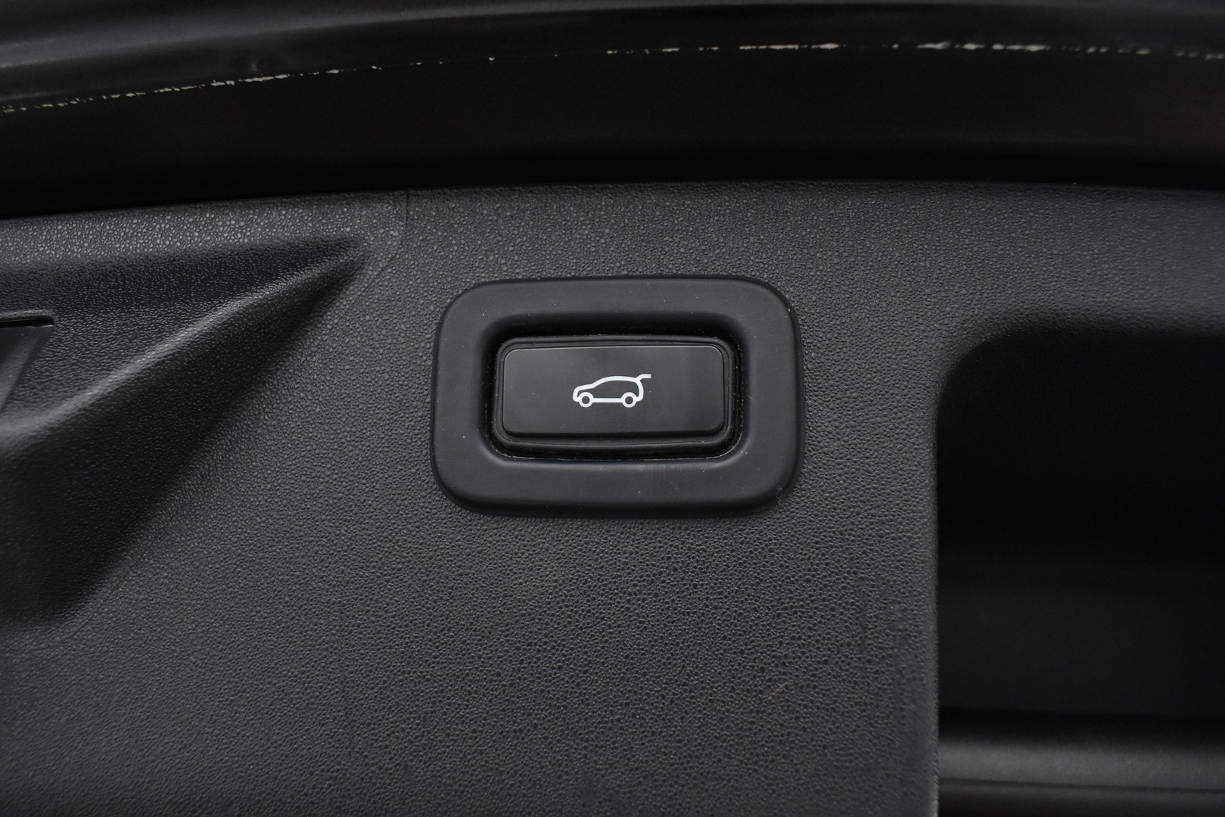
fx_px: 919
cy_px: 408
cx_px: 612
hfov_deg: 67.4
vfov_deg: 47.9
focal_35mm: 27
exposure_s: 1/125
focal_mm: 18
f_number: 5.6
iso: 3200
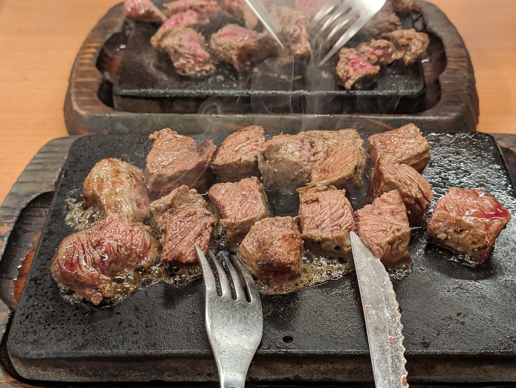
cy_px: 194
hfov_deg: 38.9
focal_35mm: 49
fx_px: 731
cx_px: 258
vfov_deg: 29.7
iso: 433
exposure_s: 1/354
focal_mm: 6.9
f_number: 1.68
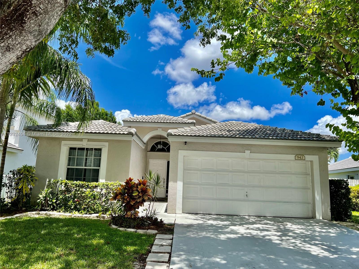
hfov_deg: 67.3
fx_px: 270
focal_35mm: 26
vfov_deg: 53.1
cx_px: 180
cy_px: 134
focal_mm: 5.7
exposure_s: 1/3831
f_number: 1.5
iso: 50
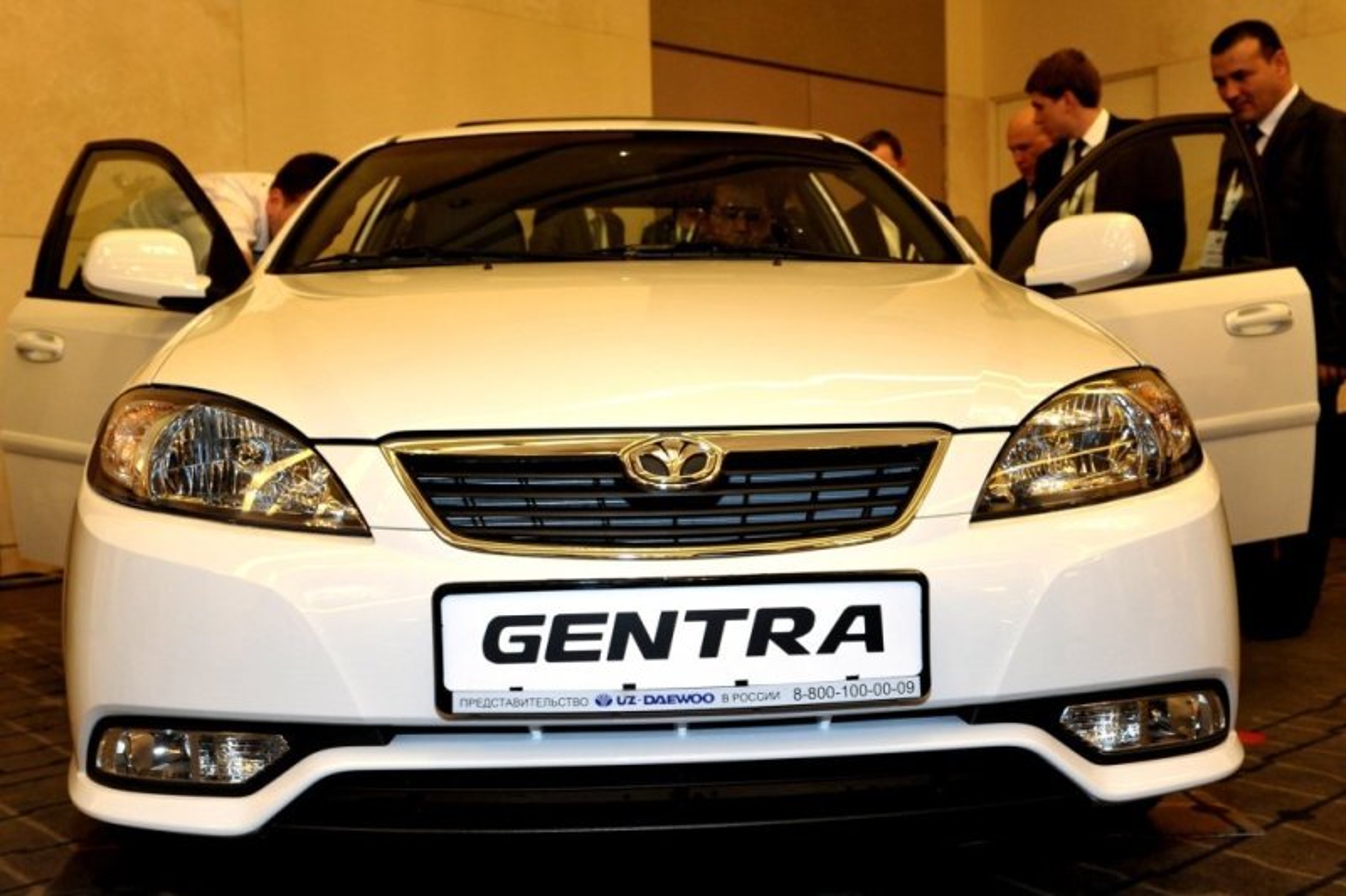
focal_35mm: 34
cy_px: 448
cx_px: 673
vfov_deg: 38.9
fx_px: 1271
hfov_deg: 55.8
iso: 2500
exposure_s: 1/60
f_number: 5.6
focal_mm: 34
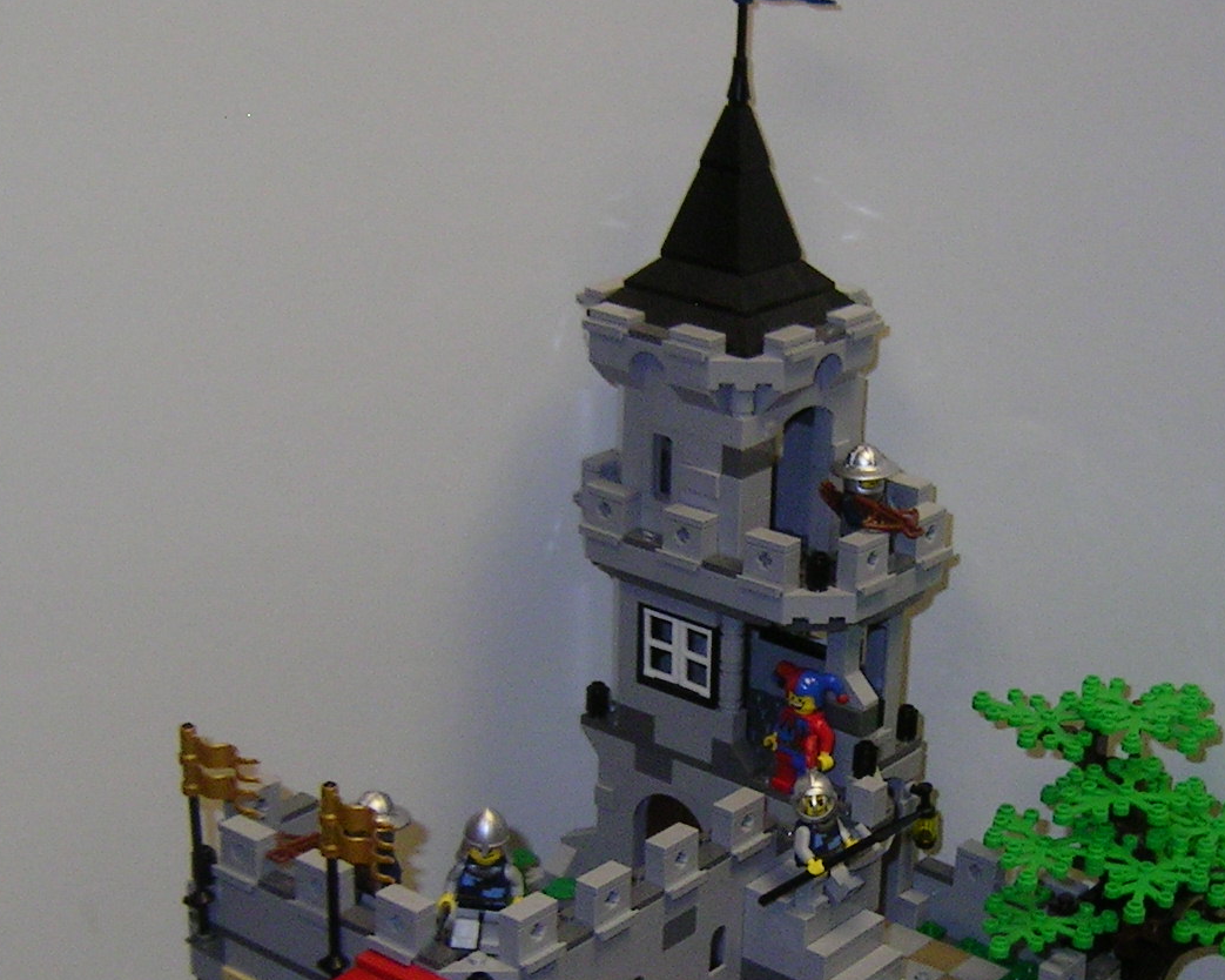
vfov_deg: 22.1
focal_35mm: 69
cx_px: 809
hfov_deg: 27.4
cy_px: 665
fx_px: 2501
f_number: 2.8
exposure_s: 1/30
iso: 100
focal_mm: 5.6
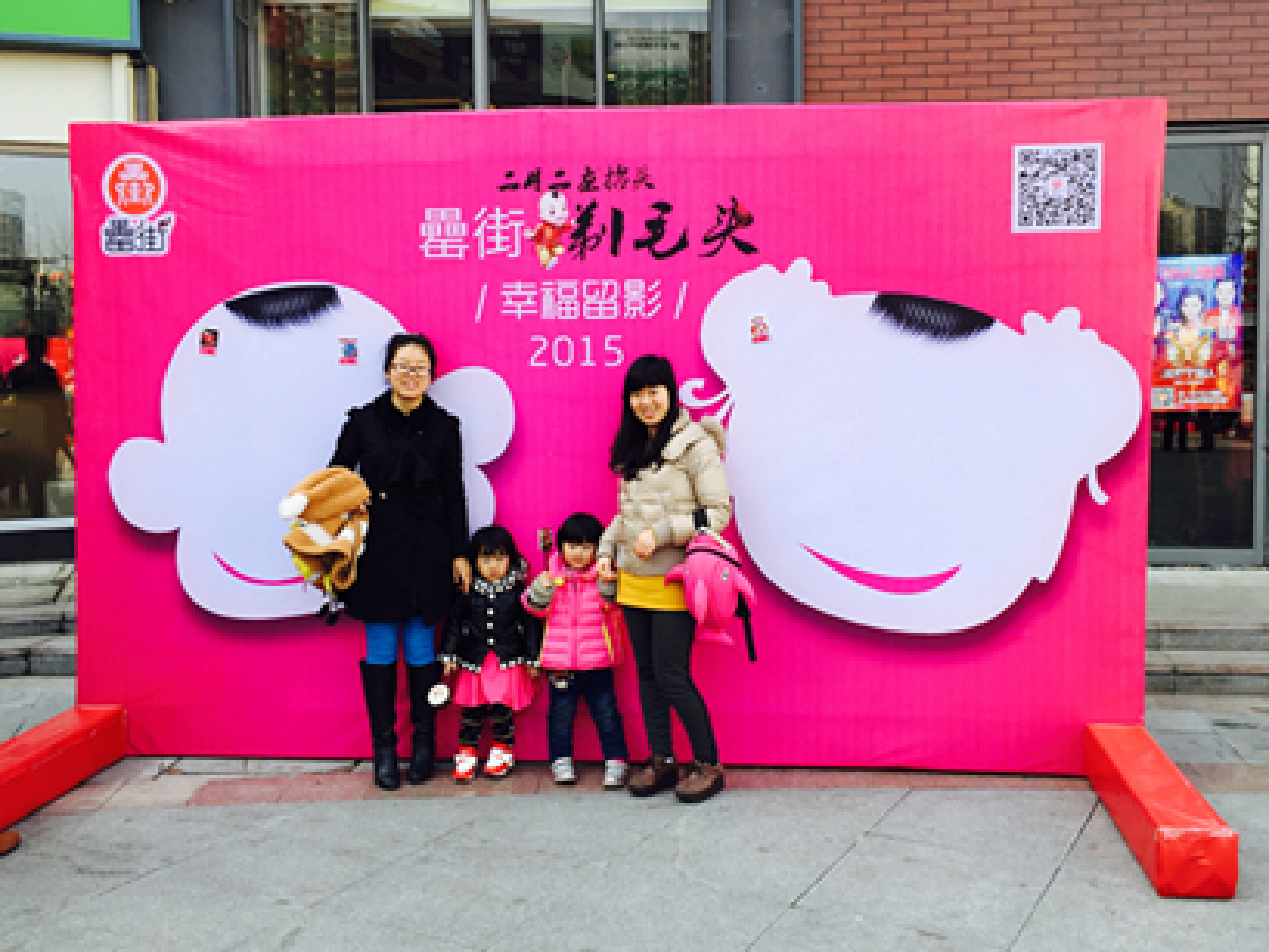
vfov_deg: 41.8
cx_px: 698
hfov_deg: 53.8
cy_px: 434
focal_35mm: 34
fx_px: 1247
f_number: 2.2
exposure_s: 1/444
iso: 32
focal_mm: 4.15
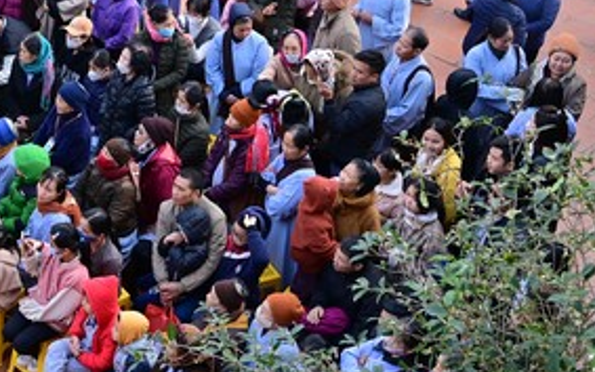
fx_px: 1443
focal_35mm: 89
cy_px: 21
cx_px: -53
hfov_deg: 22.1
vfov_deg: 14.5
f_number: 5.6
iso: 100
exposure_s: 1/100
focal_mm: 38
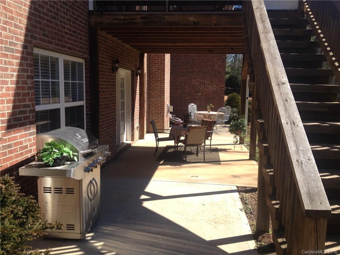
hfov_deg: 52.6
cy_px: 128
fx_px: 344
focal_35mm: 35
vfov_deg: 40.7
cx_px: 170
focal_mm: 4.28
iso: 50
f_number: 2.4
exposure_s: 1/800
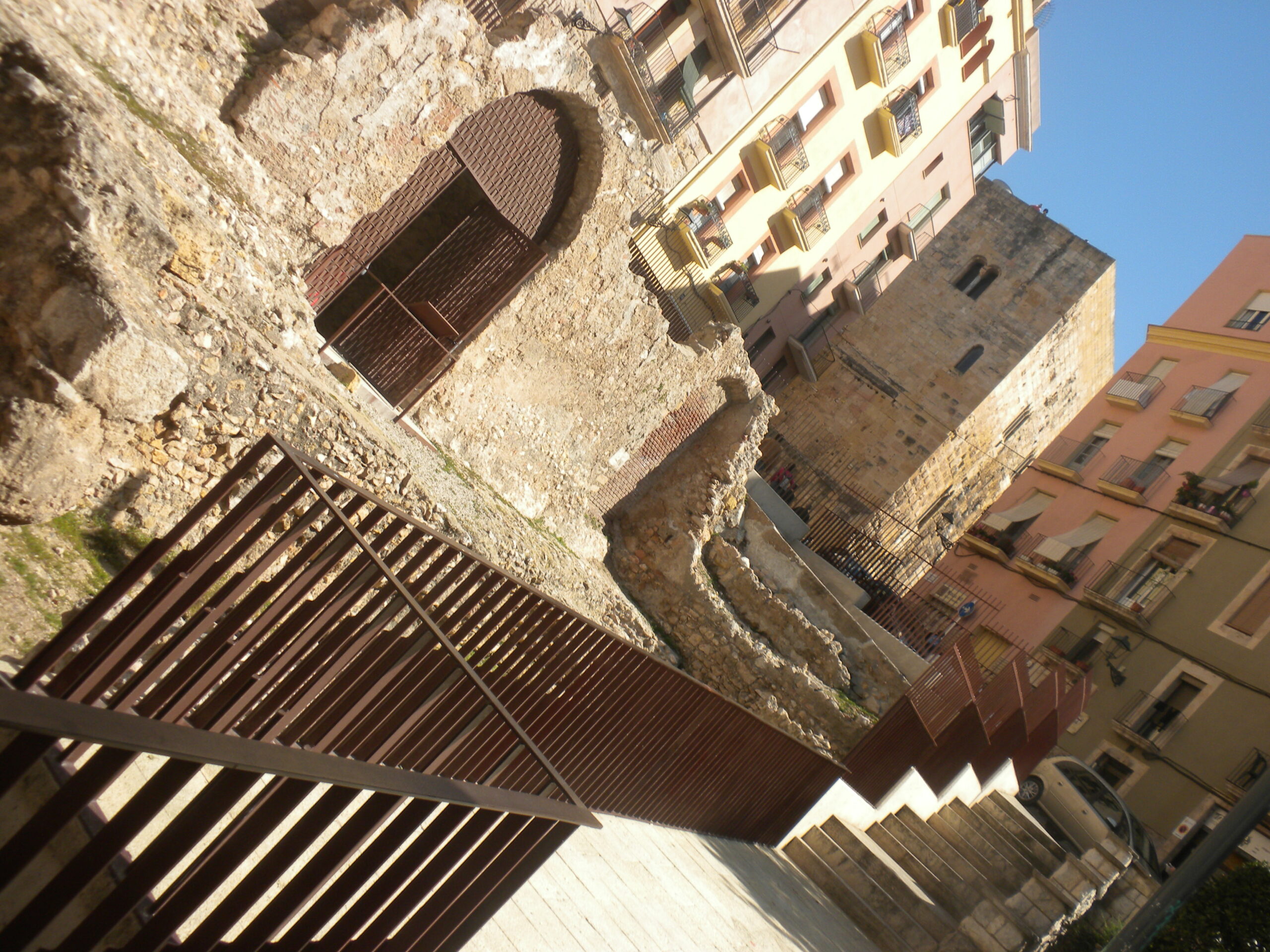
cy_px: 476
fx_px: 1357
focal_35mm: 37
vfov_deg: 38.7
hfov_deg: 50.1
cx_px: 635
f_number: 10
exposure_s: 1/91
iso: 64
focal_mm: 6.6
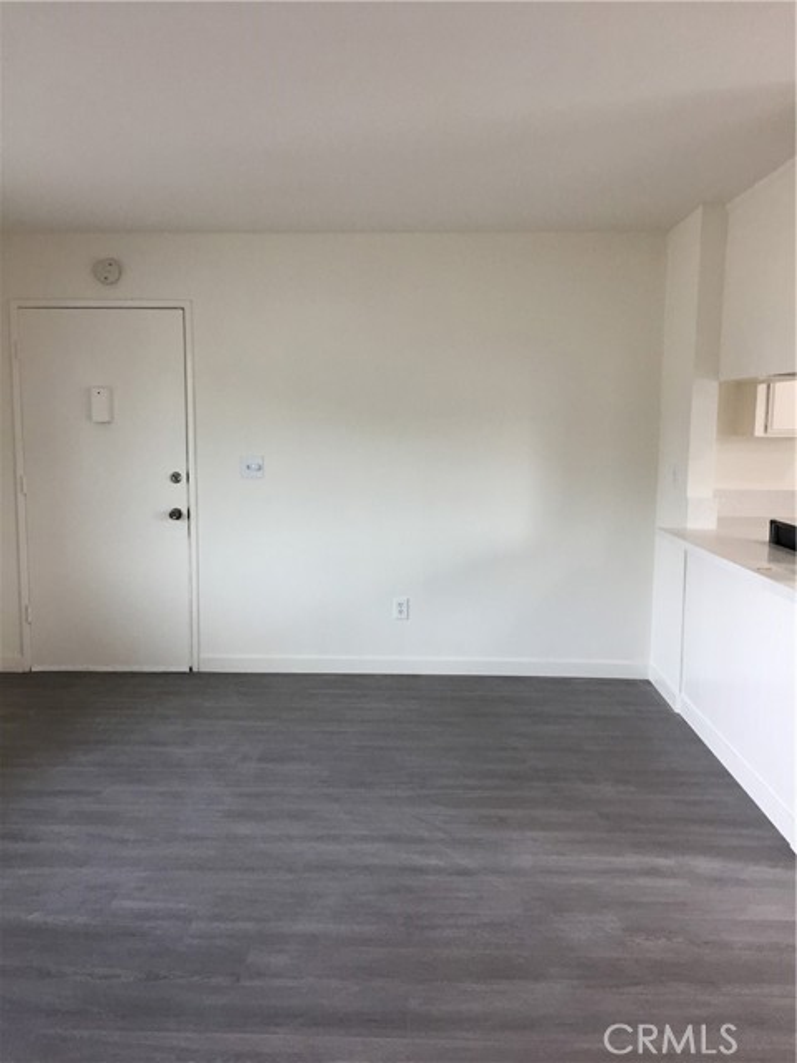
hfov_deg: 48.2
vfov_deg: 61.7
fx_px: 890
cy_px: 532
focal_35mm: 29
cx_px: 398
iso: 40
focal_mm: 4.15
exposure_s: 1/30
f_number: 2.2
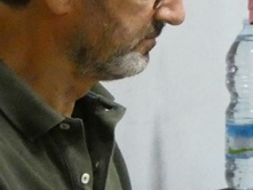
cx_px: 283
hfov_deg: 4.5
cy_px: -133
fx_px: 3240
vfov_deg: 3.3
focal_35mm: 443
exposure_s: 1/40
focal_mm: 17.5
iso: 1600
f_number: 4.8
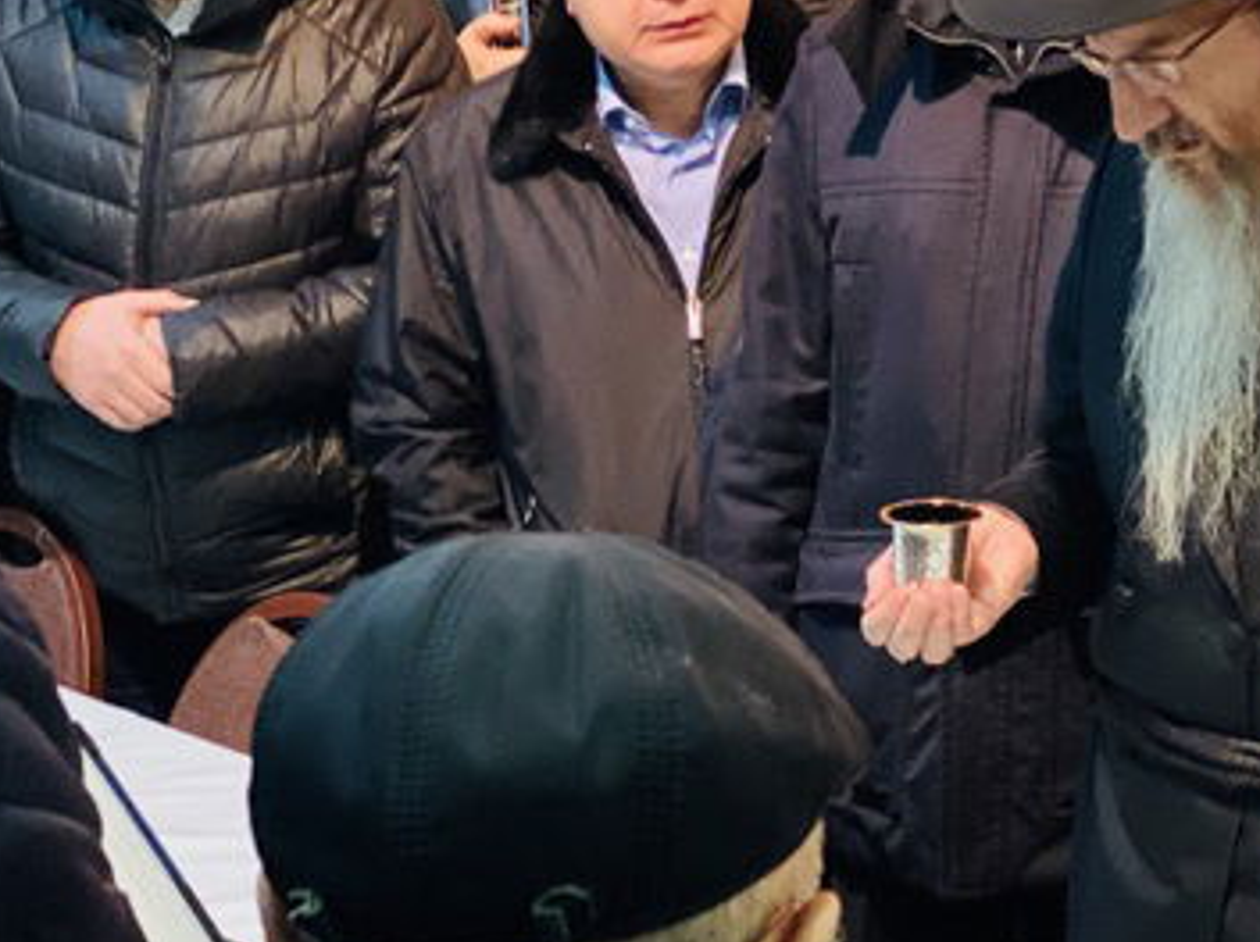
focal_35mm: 118
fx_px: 4291
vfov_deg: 12.5
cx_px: 1142
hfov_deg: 16.5
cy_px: 175
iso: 250
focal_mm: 6
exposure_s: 1/50
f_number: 2
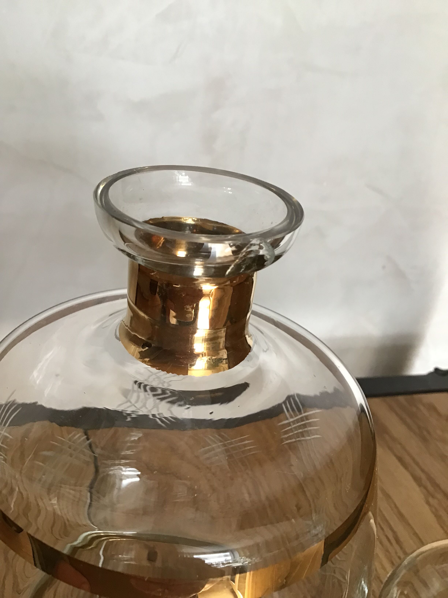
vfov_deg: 58.4
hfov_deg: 45.4
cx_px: 224
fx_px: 535
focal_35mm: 31
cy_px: 299
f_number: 2.4
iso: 125
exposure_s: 1/33
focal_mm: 3.3
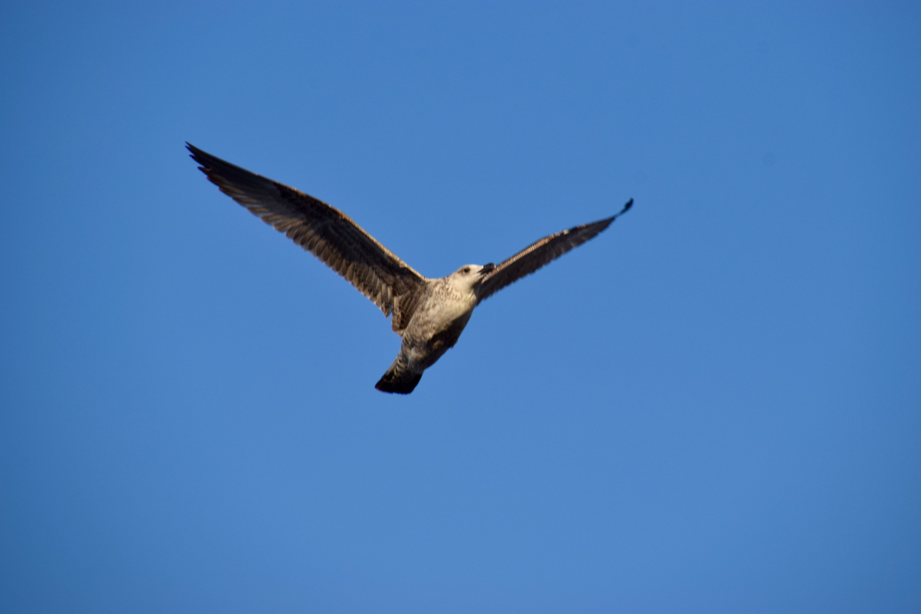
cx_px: 460
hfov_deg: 4.6
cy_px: 307
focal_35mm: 450
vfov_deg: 3.1
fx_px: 11512
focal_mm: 300
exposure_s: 1/800
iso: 400
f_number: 9
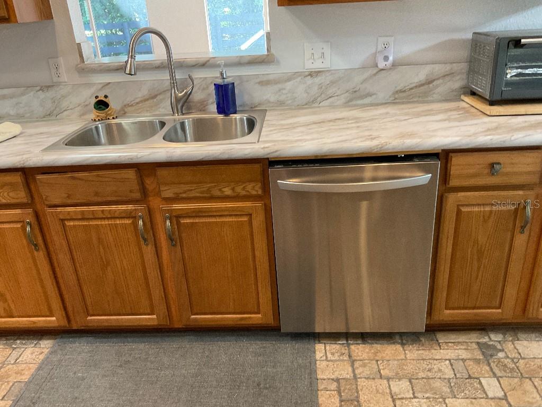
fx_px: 454
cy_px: 204
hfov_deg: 61.7
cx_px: 271
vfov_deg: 48.2
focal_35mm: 29
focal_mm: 3
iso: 250
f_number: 1.8
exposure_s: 1/60
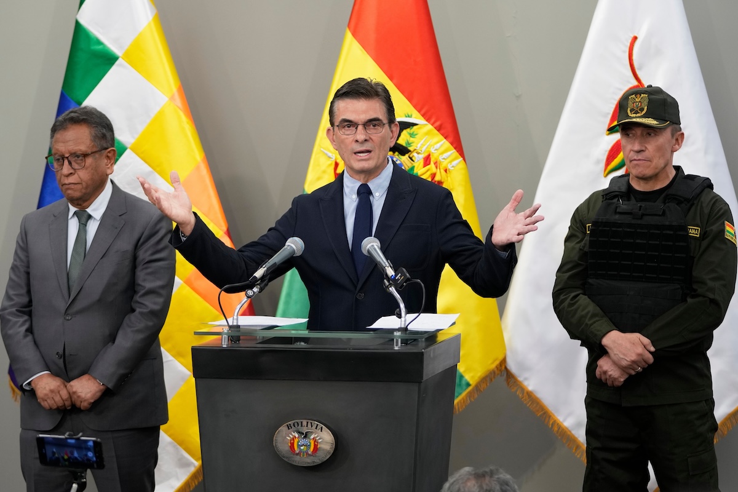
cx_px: 369
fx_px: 3198
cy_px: 246
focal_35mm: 156
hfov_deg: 13.2
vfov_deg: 8.8
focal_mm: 104
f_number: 2.8
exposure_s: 1/200
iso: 640
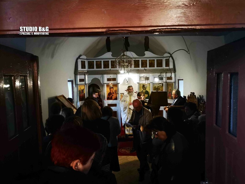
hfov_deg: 65.3
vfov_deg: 51.4
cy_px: 92
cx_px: 122
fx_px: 191
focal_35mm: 27
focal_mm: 3.95
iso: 640
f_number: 1.8
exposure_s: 1/100
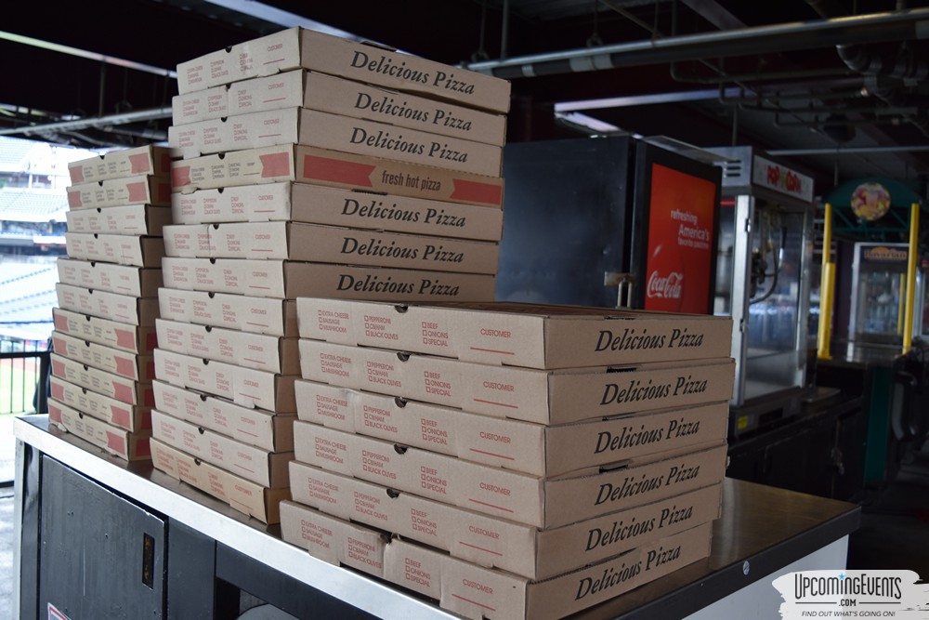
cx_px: 464
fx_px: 890
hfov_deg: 55.1
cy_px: 310
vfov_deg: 38.4
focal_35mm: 34
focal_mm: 23
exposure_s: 1/60
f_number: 4
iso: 450
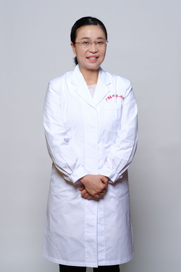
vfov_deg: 24.2
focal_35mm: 84
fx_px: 633
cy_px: 136
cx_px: 90
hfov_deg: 16.3
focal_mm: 56
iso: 250
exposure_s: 1/160
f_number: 4
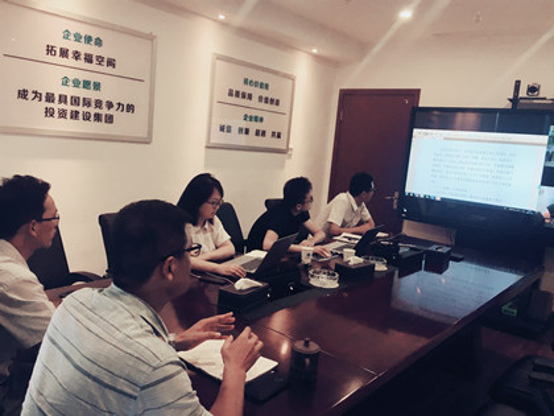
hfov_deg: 61.7
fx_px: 464
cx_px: 277
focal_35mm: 29
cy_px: 208
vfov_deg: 48.2
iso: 40
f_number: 2.2
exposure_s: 1/33
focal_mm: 4.15
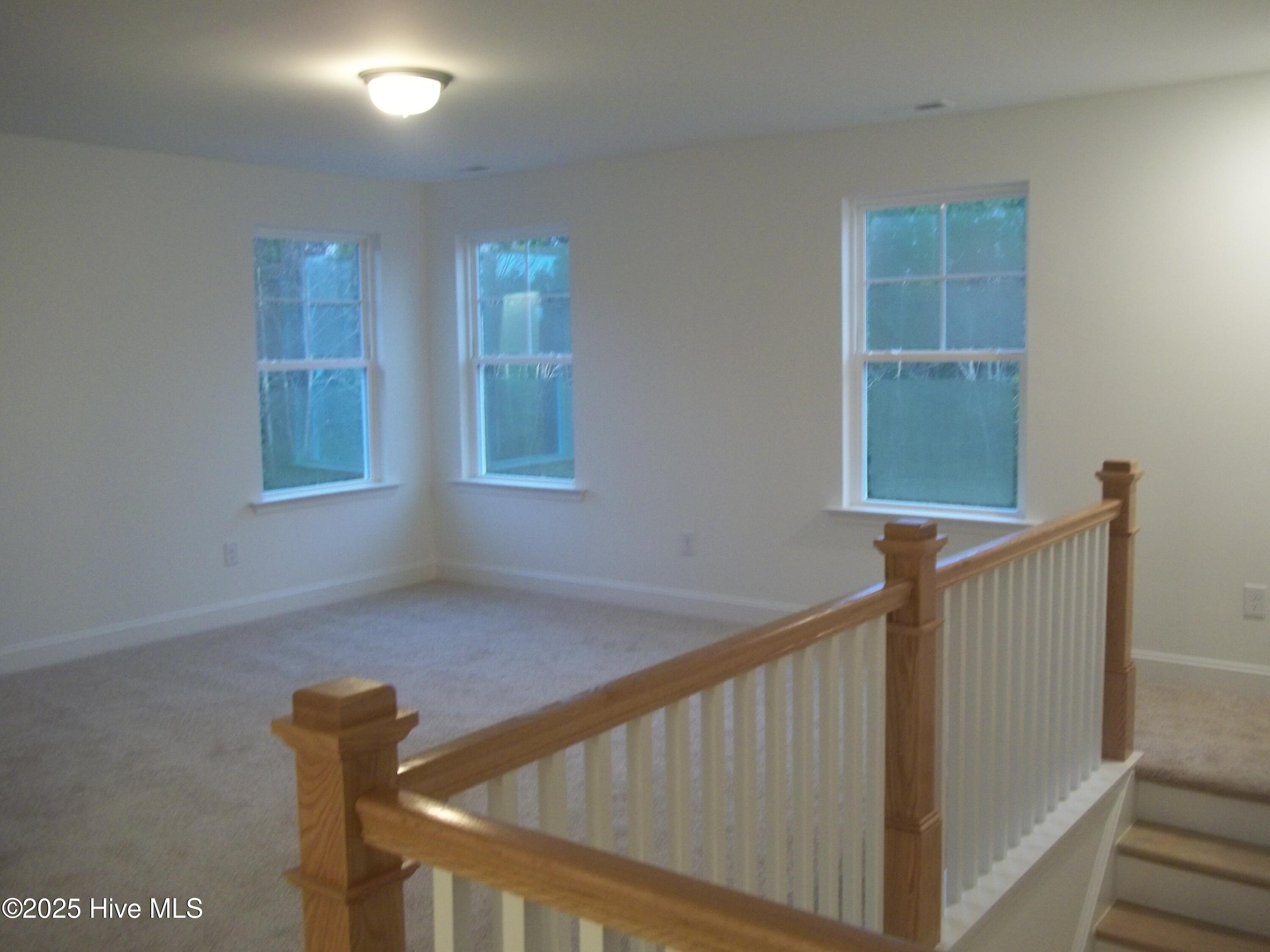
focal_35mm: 32
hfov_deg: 56.8
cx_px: 635
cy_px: 476
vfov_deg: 44.2
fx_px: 1174
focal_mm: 5.7
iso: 160
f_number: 2.9
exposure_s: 1/20
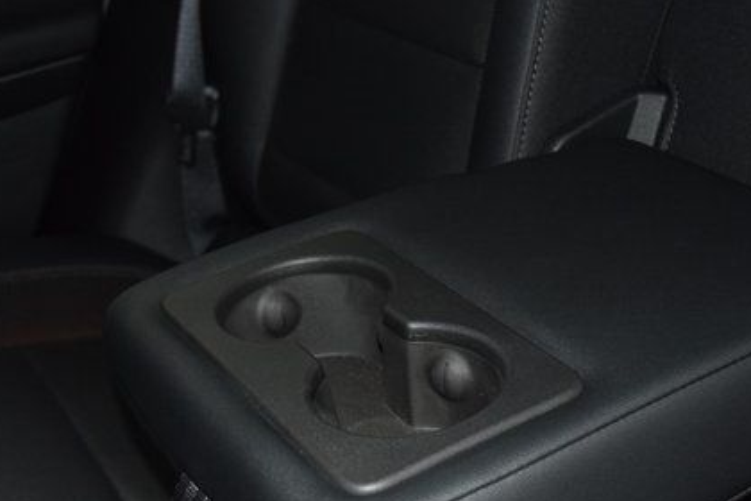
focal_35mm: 62
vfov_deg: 21.9
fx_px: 1288
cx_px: 474
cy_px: 348
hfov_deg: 32.3
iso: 2000
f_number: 3.8
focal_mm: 27
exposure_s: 1/60
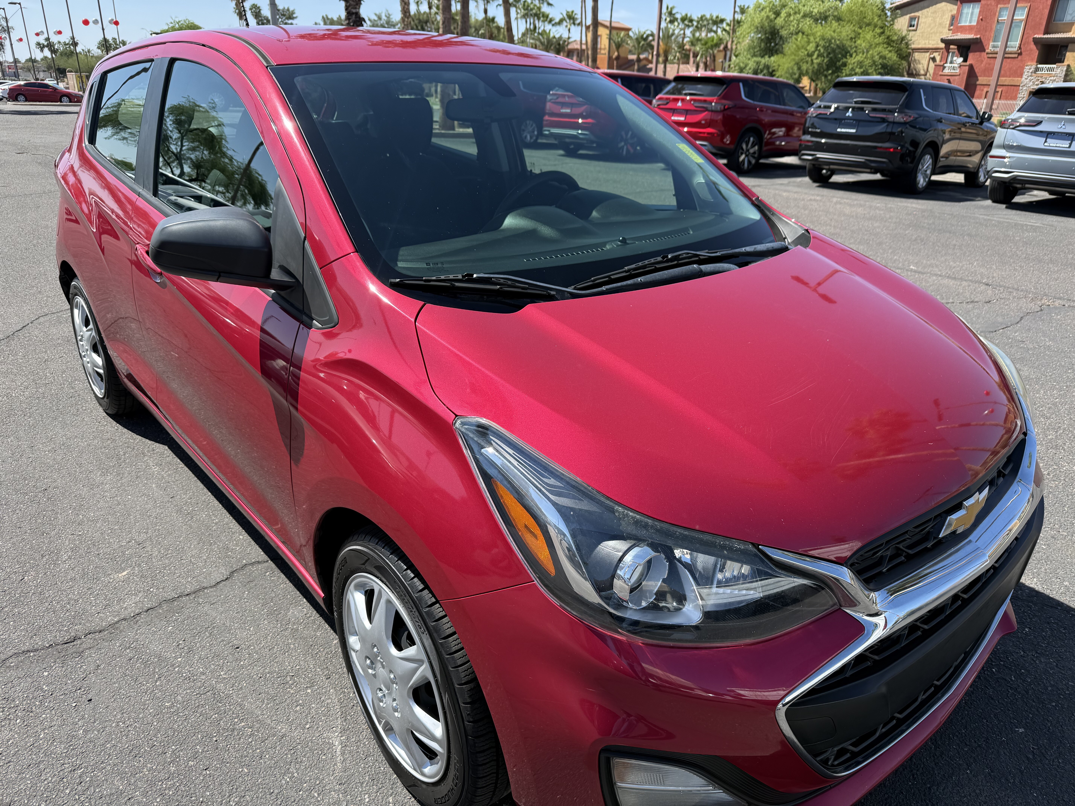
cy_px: 403
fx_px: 745
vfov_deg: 56.8
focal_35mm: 24
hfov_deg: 71.6
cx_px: 538
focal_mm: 6.76
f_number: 1.78
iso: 80
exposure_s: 1/1689
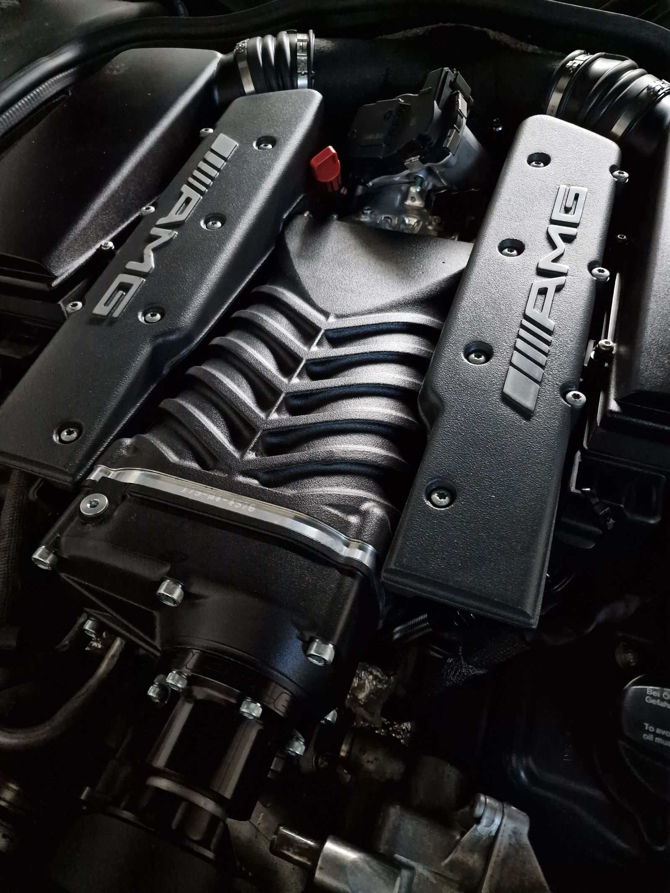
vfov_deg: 73.9
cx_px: 335
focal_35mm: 23
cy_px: 446
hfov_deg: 58.9
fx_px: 594
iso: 1250
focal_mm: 6.4
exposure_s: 1/20
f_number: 1.8
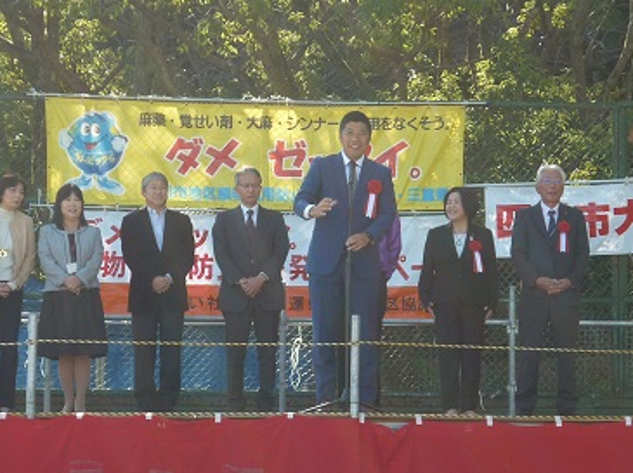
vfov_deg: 10.4
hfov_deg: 13.8
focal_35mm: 143
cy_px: 236
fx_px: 2612
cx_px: 316
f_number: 4.2
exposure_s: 1/160
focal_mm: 13.3
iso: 80
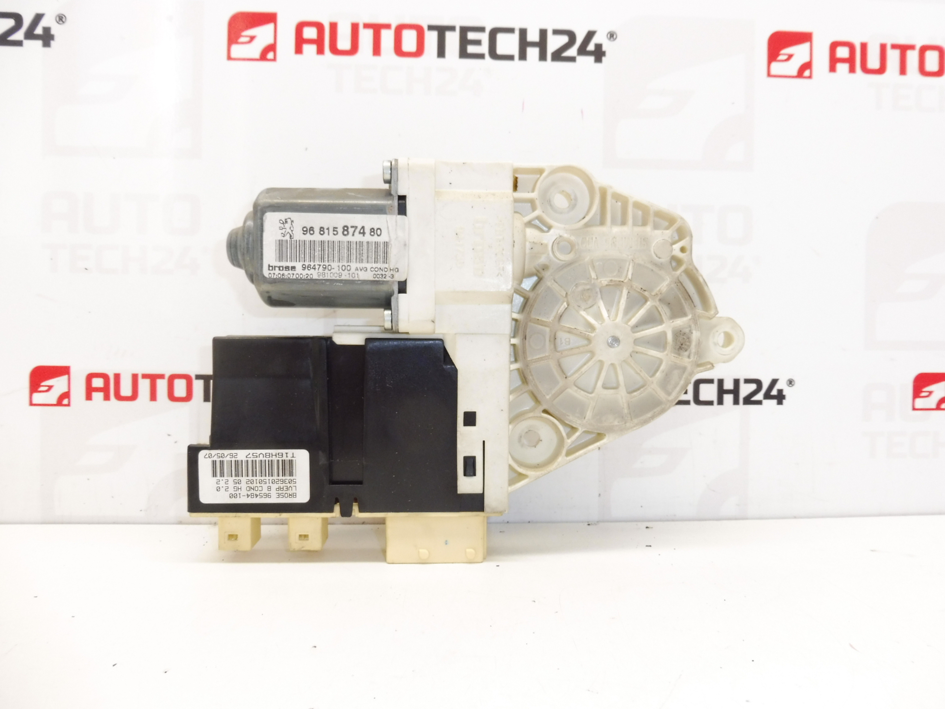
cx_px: 472
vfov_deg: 56.8
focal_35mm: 24
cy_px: 354
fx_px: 655
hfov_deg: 71.6
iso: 200
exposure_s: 1/60
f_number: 3.5
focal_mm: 4.3
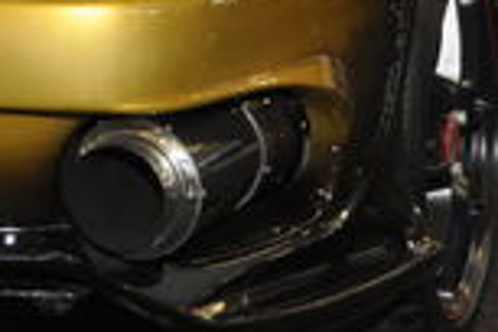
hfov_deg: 14.3
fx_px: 1909
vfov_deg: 9.5
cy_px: -265
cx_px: -137
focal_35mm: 138
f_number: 5
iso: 400
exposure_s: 1/60
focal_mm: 22
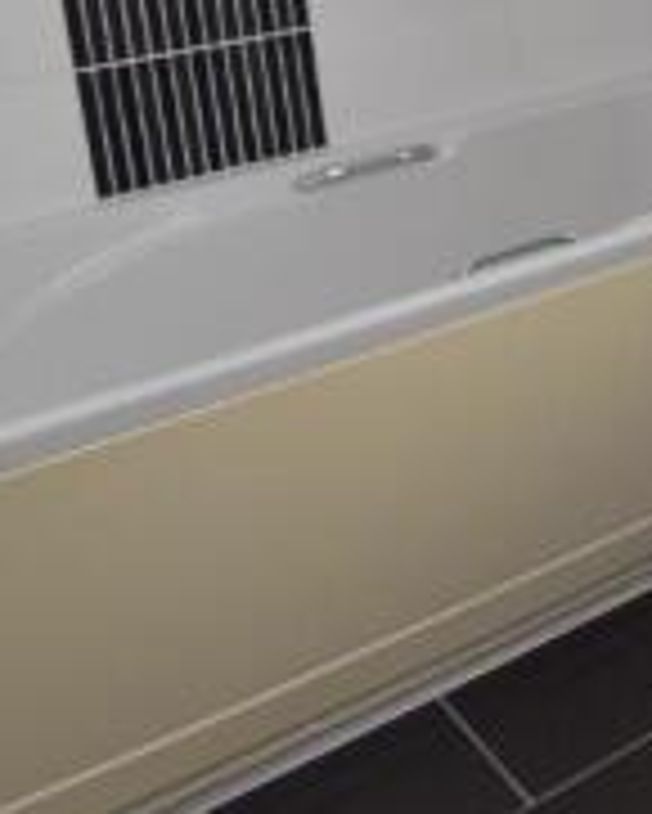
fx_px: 1470
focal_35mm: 61
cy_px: -25
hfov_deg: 19.4
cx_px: 1147
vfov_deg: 28.7
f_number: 4
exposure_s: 1/60
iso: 560
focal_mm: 12
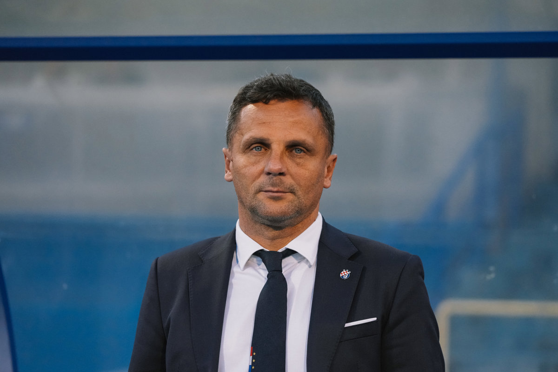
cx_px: 279
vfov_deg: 8.8
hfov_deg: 13.2
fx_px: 2417
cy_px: 186
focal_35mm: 156
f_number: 4
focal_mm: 156
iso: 4000
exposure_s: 1/800
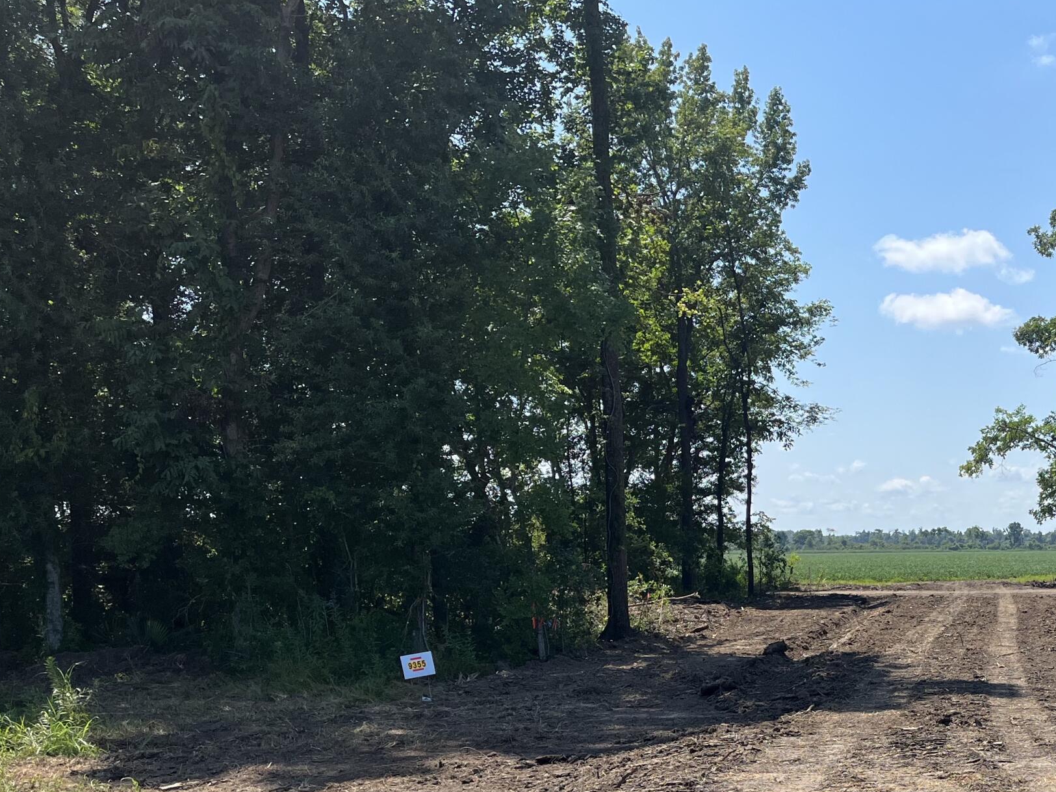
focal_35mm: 48
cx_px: 965
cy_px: 642
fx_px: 1464
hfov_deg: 36.9
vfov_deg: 29.5
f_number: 1.6
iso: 50
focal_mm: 5.1
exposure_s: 1/3311
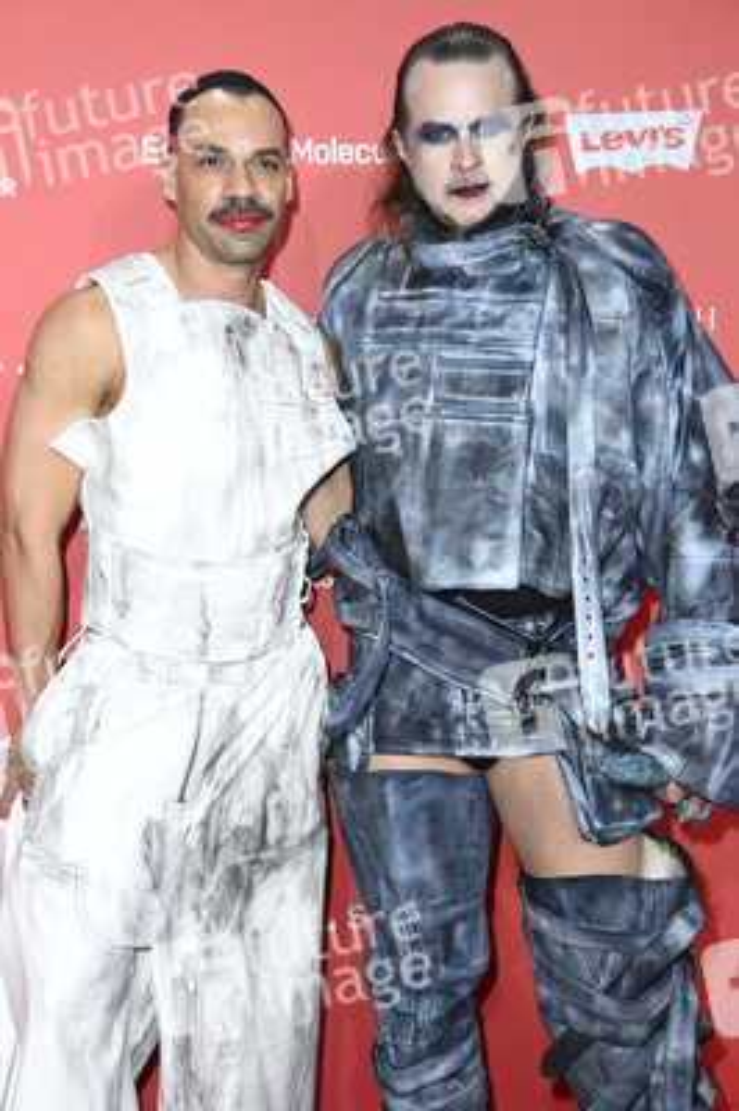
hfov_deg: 20.9
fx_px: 2005
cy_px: 556
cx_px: 370
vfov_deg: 31.0
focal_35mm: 65
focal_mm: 65
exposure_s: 1/250
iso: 1000
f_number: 5.6
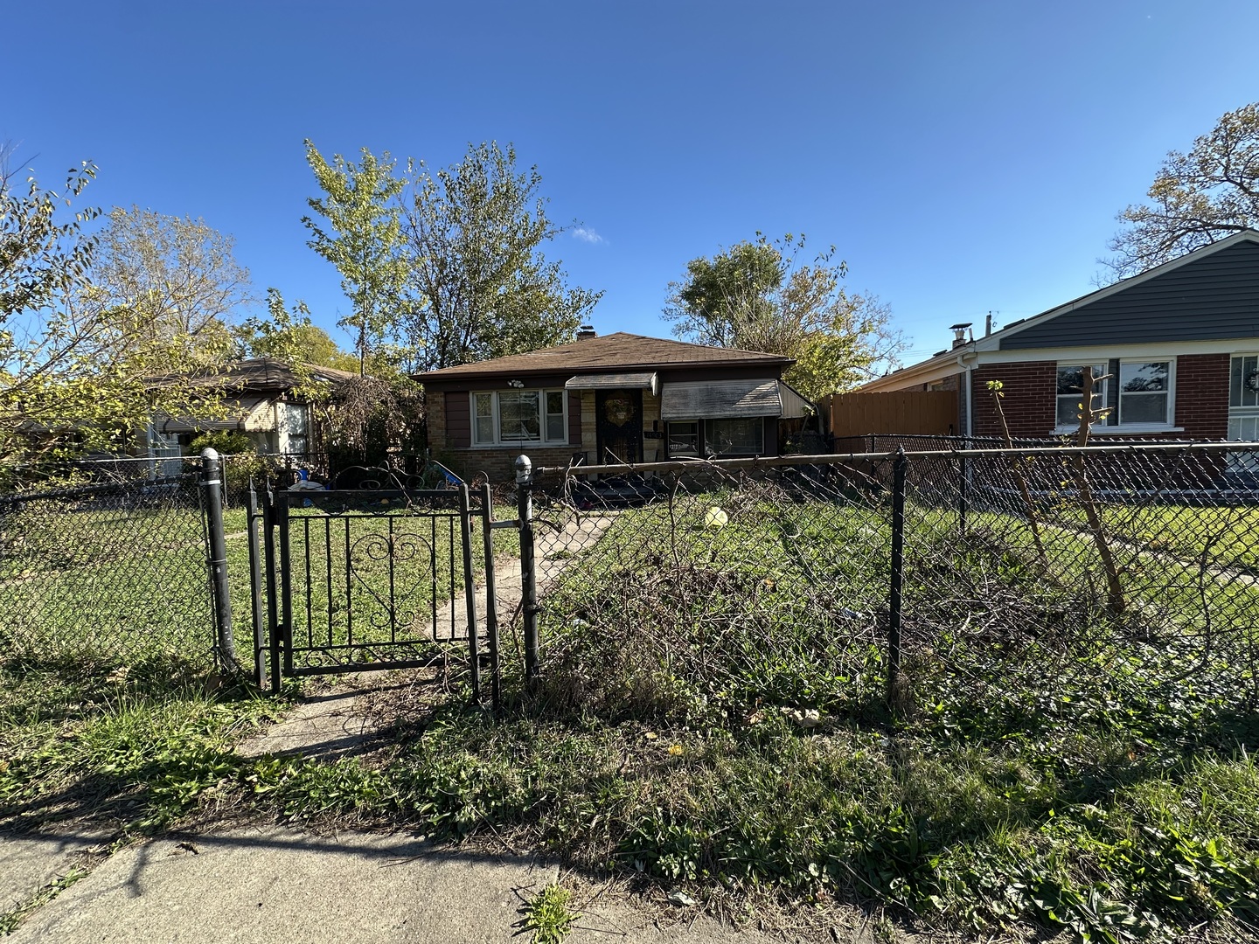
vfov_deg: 85.7
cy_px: 472
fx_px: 509
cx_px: 630
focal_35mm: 14
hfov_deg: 102.1
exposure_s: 1/662
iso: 40
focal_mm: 2.22
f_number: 2.2
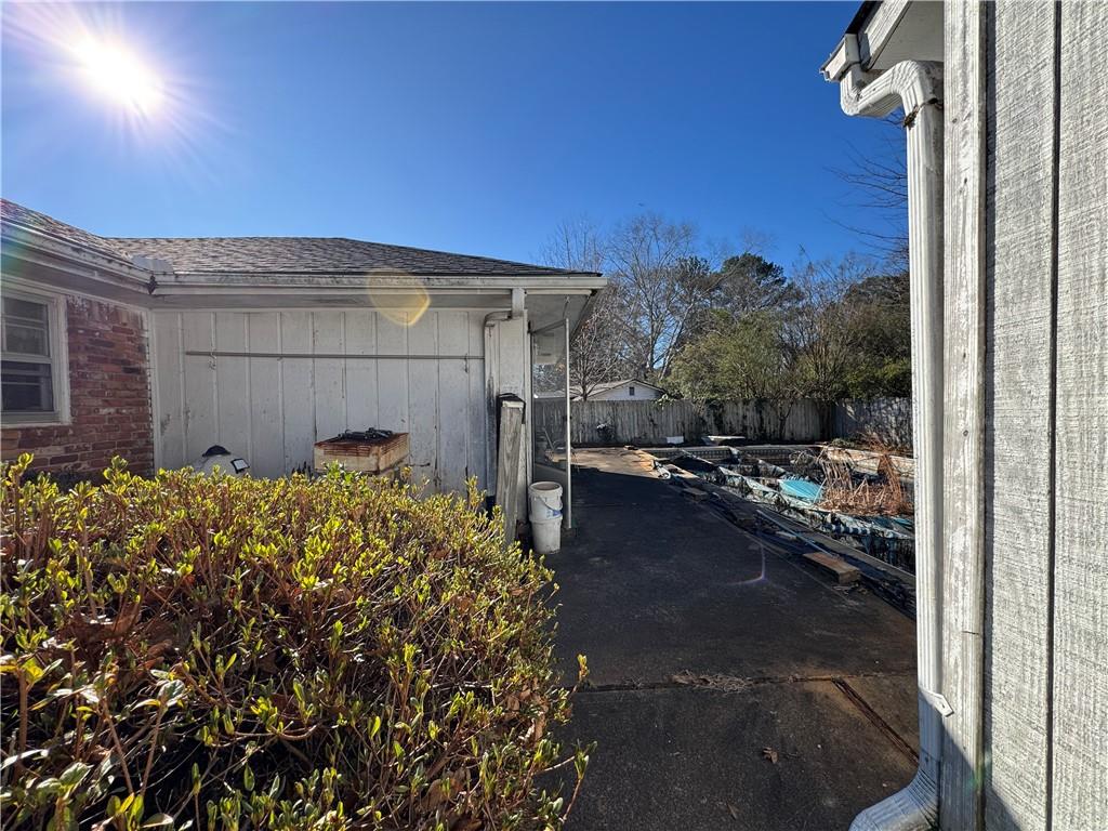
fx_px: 448
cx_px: 554
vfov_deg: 85.7
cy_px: 416
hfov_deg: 102.1
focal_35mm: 14
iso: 40
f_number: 2.2
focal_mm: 2.22
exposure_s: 1/796
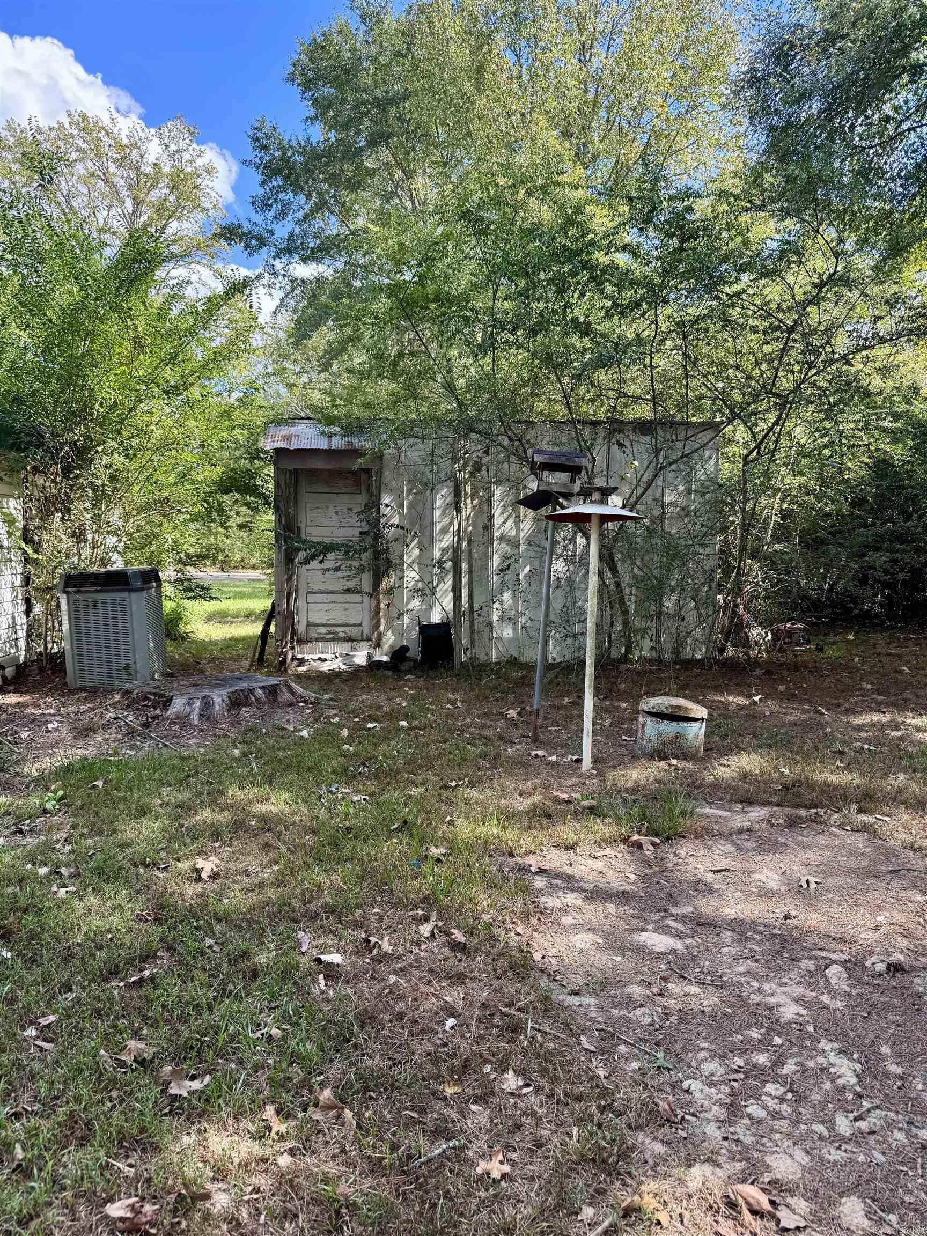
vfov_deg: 71.6
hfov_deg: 56.8
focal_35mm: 24
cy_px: 618
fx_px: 857
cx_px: 464
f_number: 1.78
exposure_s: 1/522
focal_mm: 6.76
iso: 80
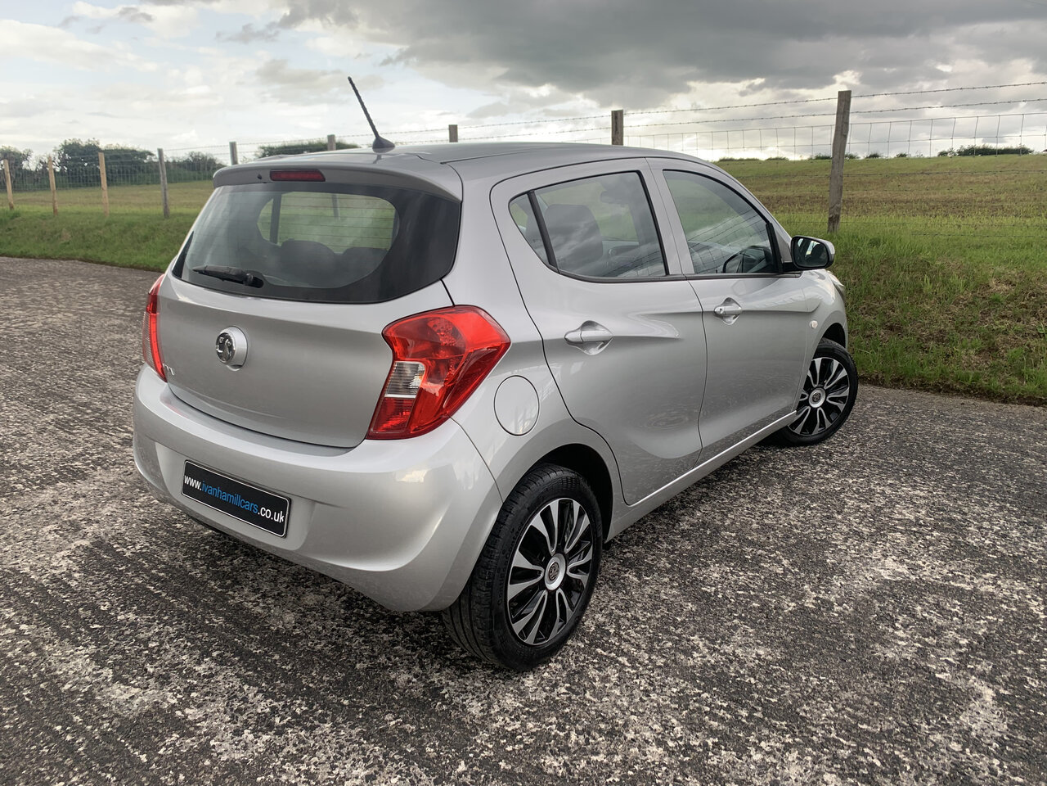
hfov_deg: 67.3
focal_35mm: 26
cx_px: 524
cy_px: 393
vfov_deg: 53.1
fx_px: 786
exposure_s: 1/236
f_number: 1.8
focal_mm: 4.25
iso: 25
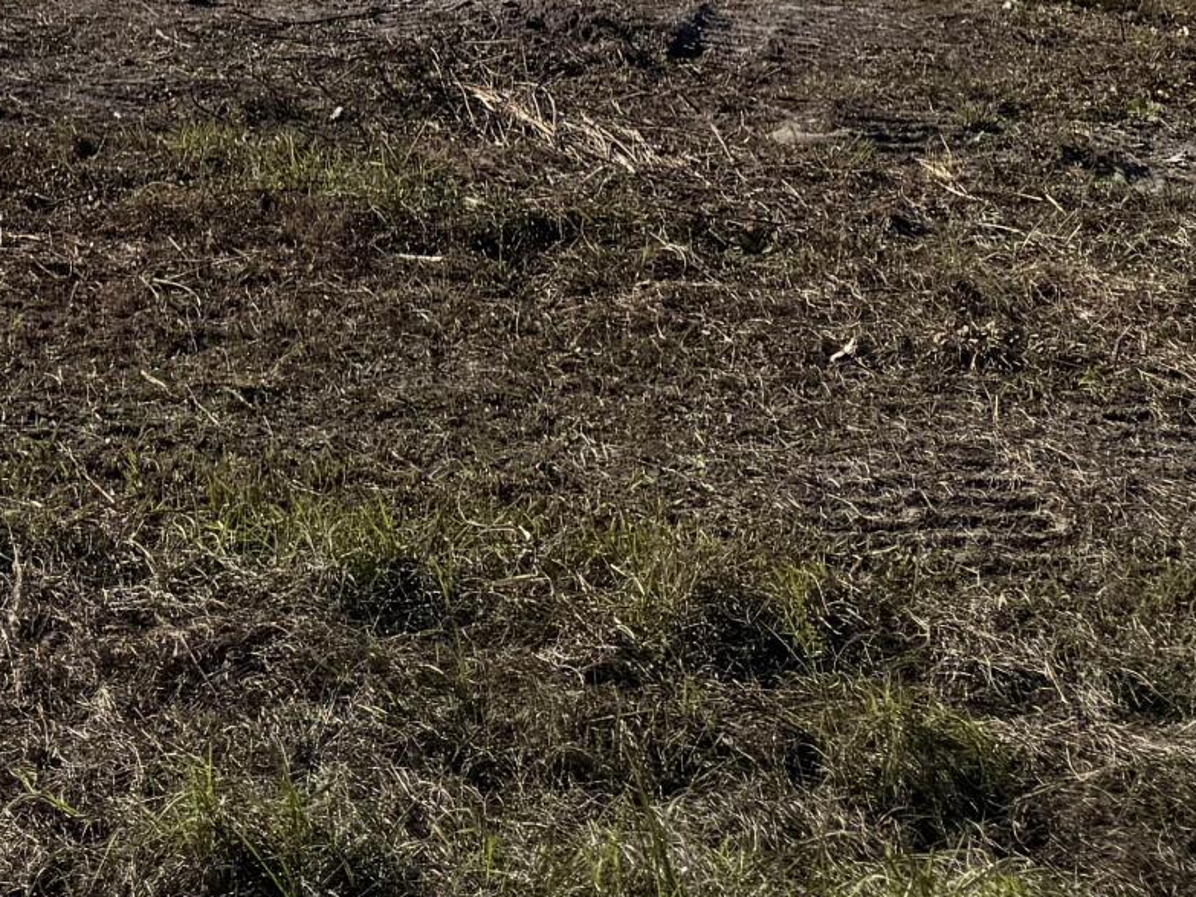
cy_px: -665
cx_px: 72
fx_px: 3178
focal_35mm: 92
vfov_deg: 14.4
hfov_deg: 20.8
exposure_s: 1/8130
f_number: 1.78
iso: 80
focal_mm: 6.76
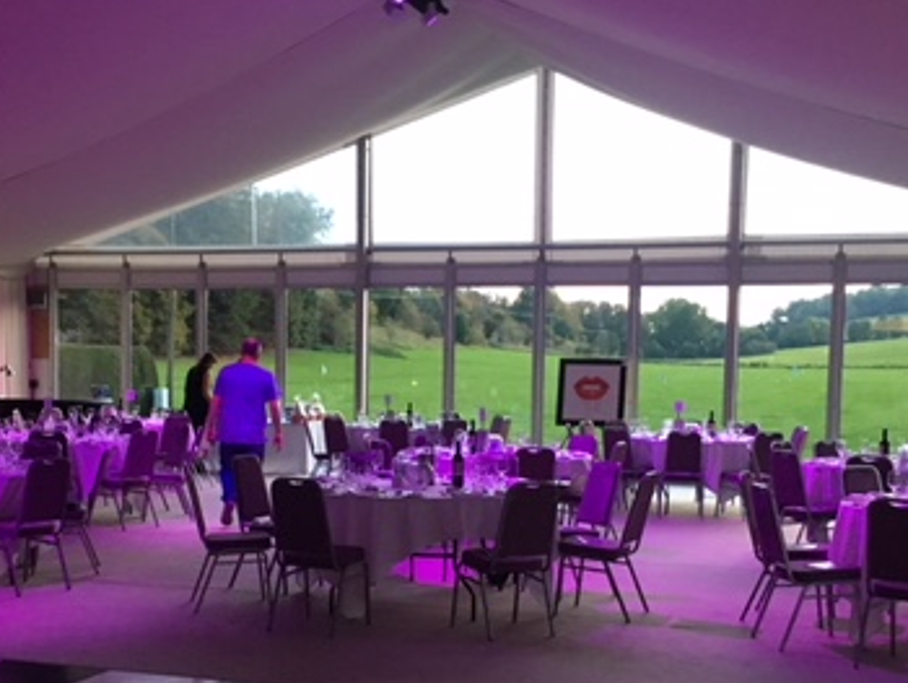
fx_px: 1391
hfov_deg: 36.1
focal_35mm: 53
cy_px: 483
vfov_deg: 27.3
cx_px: 376
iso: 200
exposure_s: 1/33
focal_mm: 4.15
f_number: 2.2
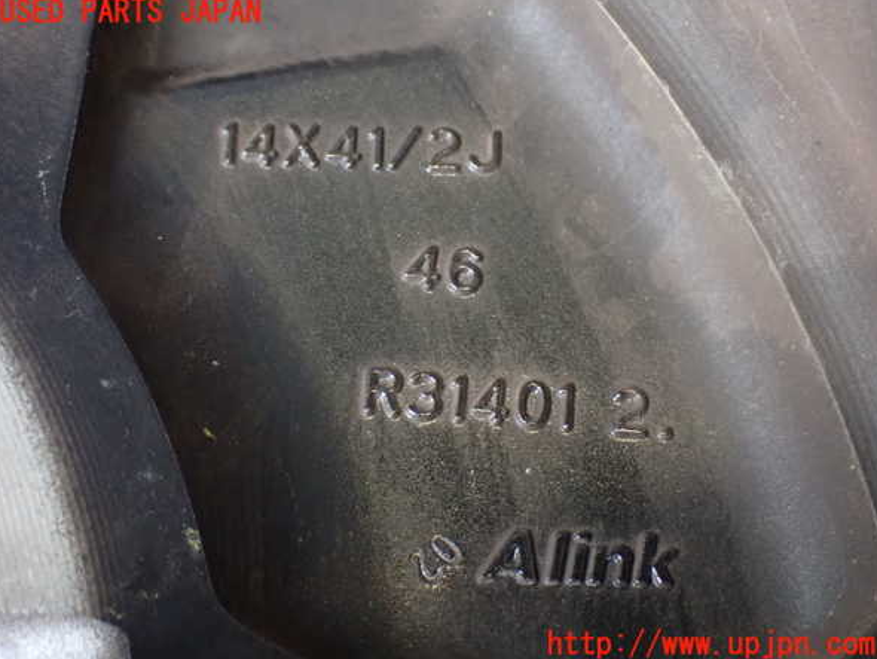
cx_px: 437
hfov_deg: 30.7
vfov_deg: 23.3
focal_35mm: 63
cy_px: 329
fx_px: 1597
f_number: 3.6
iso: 1250
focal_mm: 11.09
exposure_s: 1/60
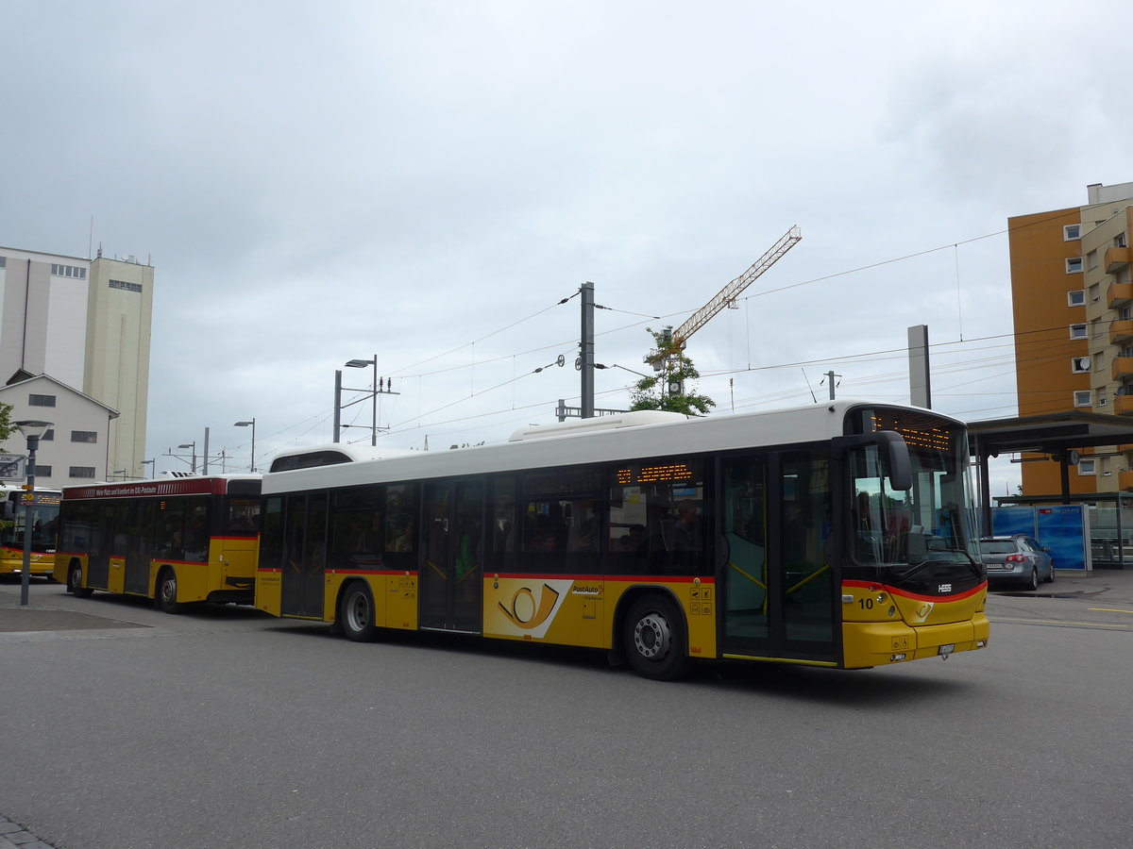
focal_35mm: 29
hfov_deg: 61.7
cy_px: 424
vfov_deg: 48.2
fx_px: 949
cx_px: 566
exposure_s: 1/1600
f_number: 2.8
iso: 80
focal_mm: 6
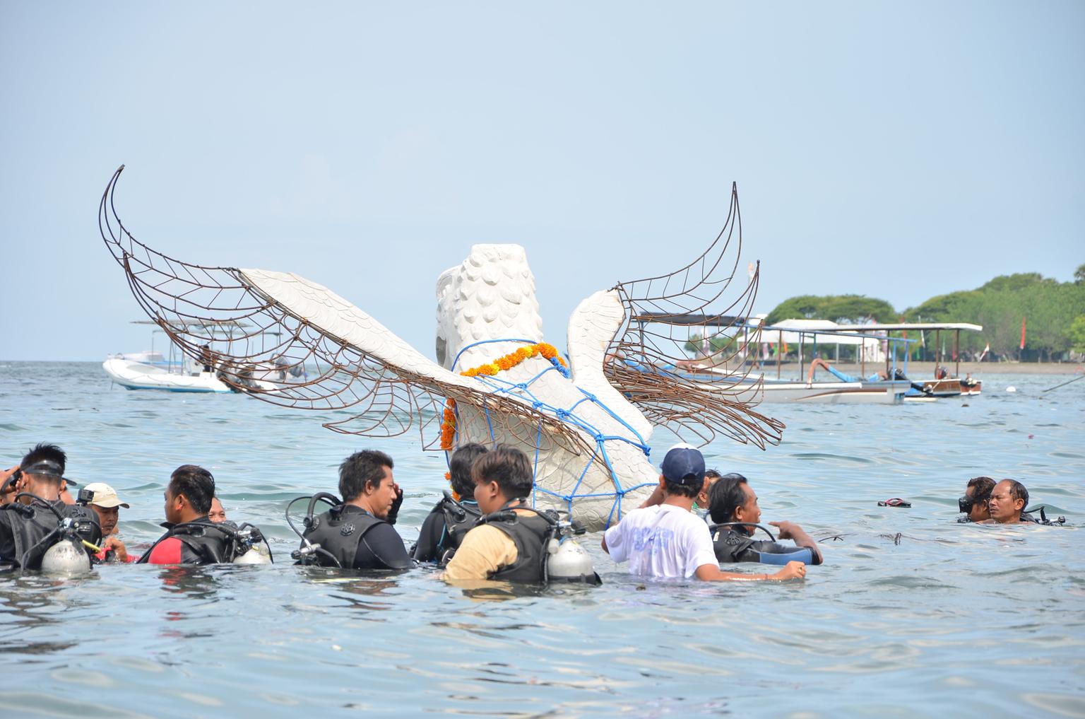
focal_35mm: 158
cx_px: 542
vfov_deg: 8.7
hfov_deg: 13.1
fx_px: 4737
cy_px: 360
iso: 100
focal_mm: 105
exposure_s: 1/320
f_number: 5.6
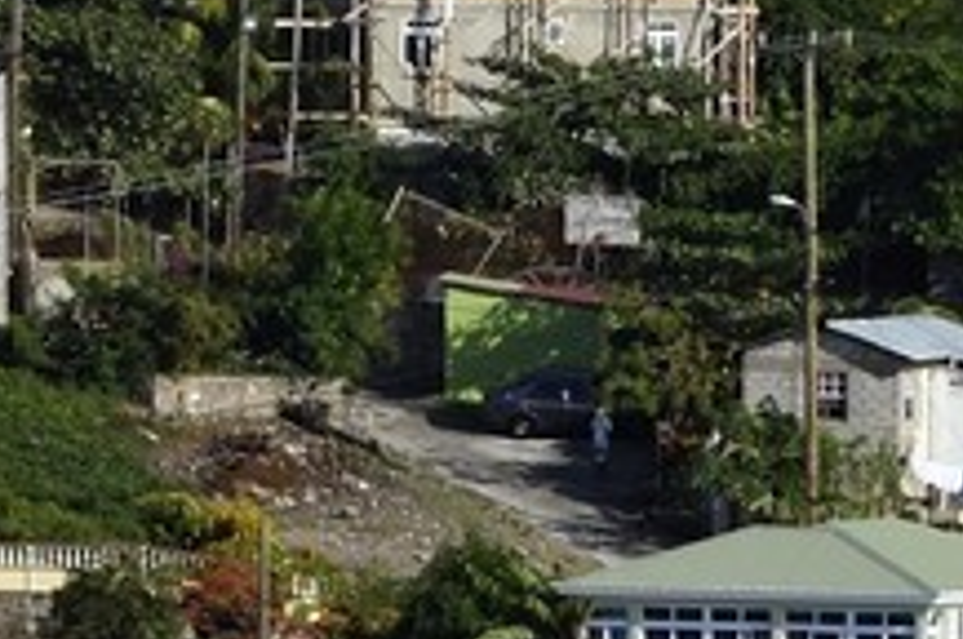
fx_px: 31518
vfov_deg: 1.2
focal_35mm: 1180
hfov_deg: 1.7
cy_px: 1023
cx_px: 3027
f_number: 13
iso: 200
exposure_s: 1/250
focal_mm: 160
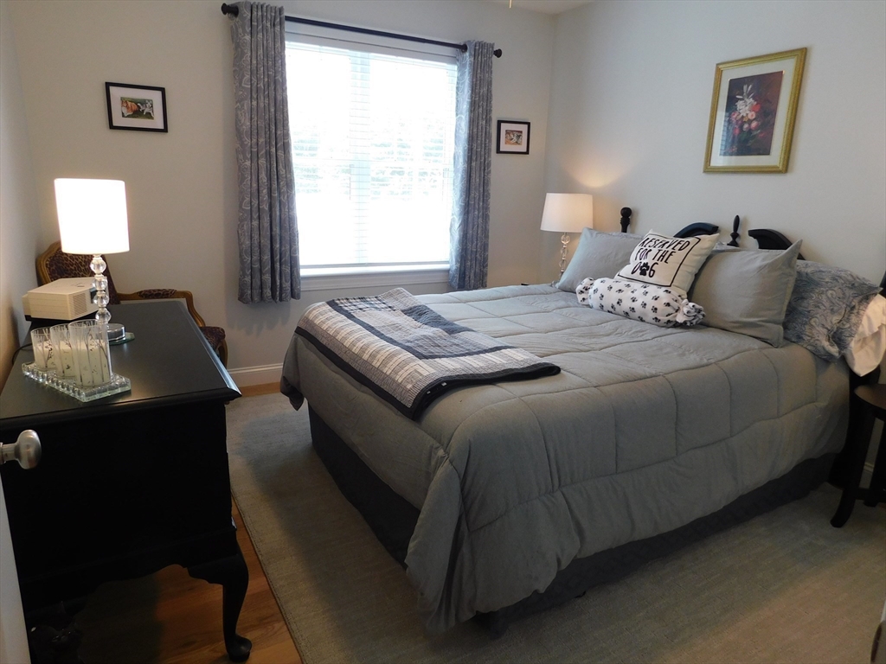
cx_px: 443
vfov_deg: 58.9
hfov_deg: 73.9
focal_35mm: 23
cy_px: 332
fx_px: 589
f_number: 3
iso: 160
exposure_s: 1/30
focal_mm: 4
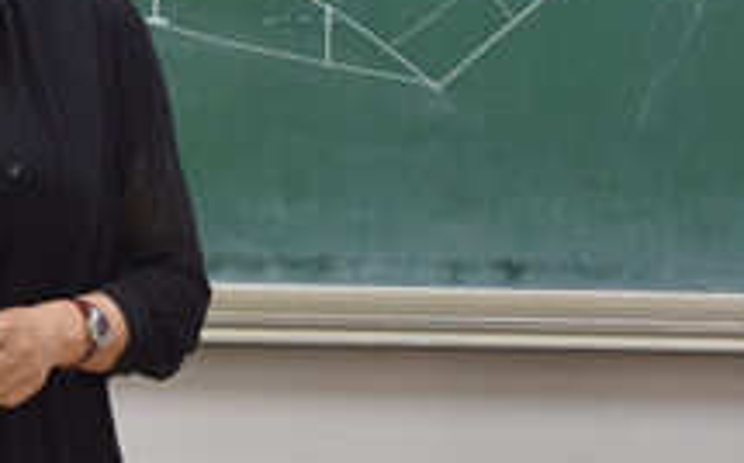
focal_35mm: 155
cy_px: 104
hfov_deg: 13.5
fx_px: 3140
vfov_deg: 8.4
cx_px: 208
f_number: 5
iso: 320
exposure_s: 1/30
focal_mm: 34
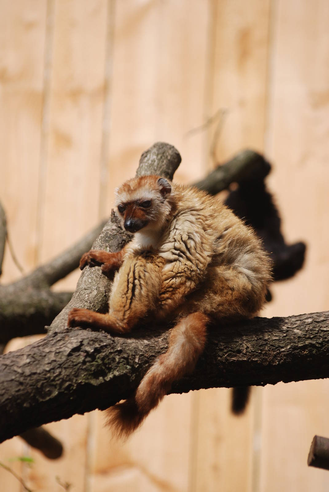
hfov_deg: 5.4
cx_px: 164
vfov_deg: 8.1
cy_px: 246
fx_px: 3486
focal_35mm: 255
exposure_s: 1/800
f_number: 4.8
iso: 200
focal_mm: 170
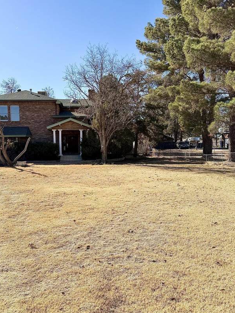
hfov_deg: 48.0
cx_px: 94
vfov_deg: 61.6
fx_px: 262
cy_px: 157
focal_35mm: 29
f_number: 1.78
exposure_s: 1/4405
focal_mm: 6.76
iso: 80
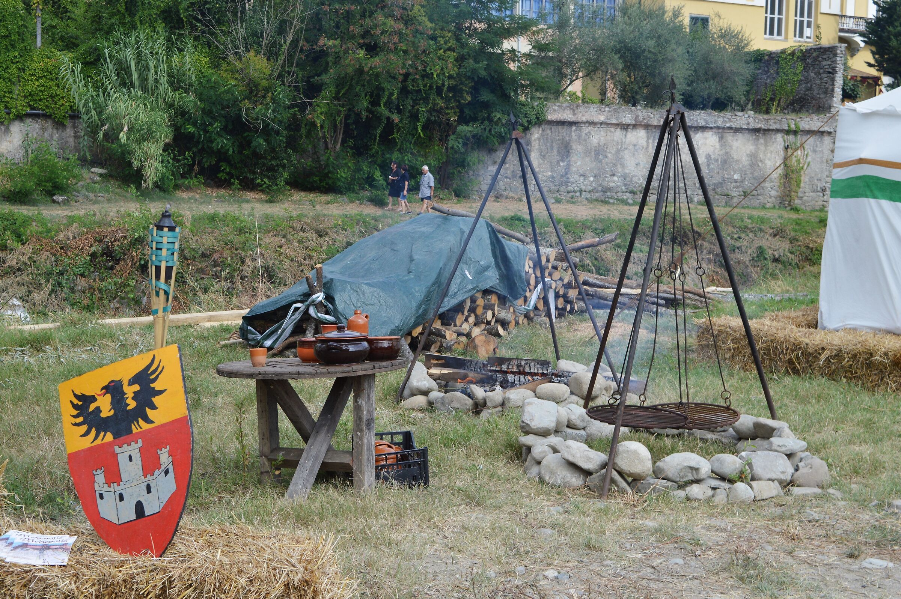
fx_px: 1275
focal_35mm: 51
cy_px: 300
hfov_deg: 38.9
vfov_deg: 26.4
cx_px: 450
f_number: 7.1
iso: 180
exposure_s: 1/400
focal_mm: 34
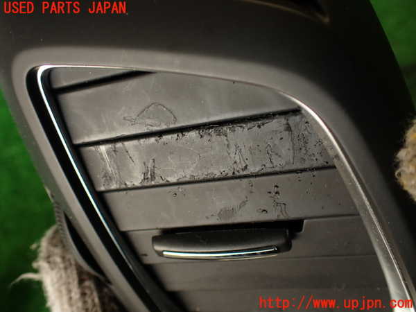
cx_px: 208
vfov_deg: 46.8
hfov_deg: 60.0
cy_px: 156
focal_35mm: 30
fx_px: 361
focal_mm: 5.4
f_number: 2.3
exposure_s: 1/60
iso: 100
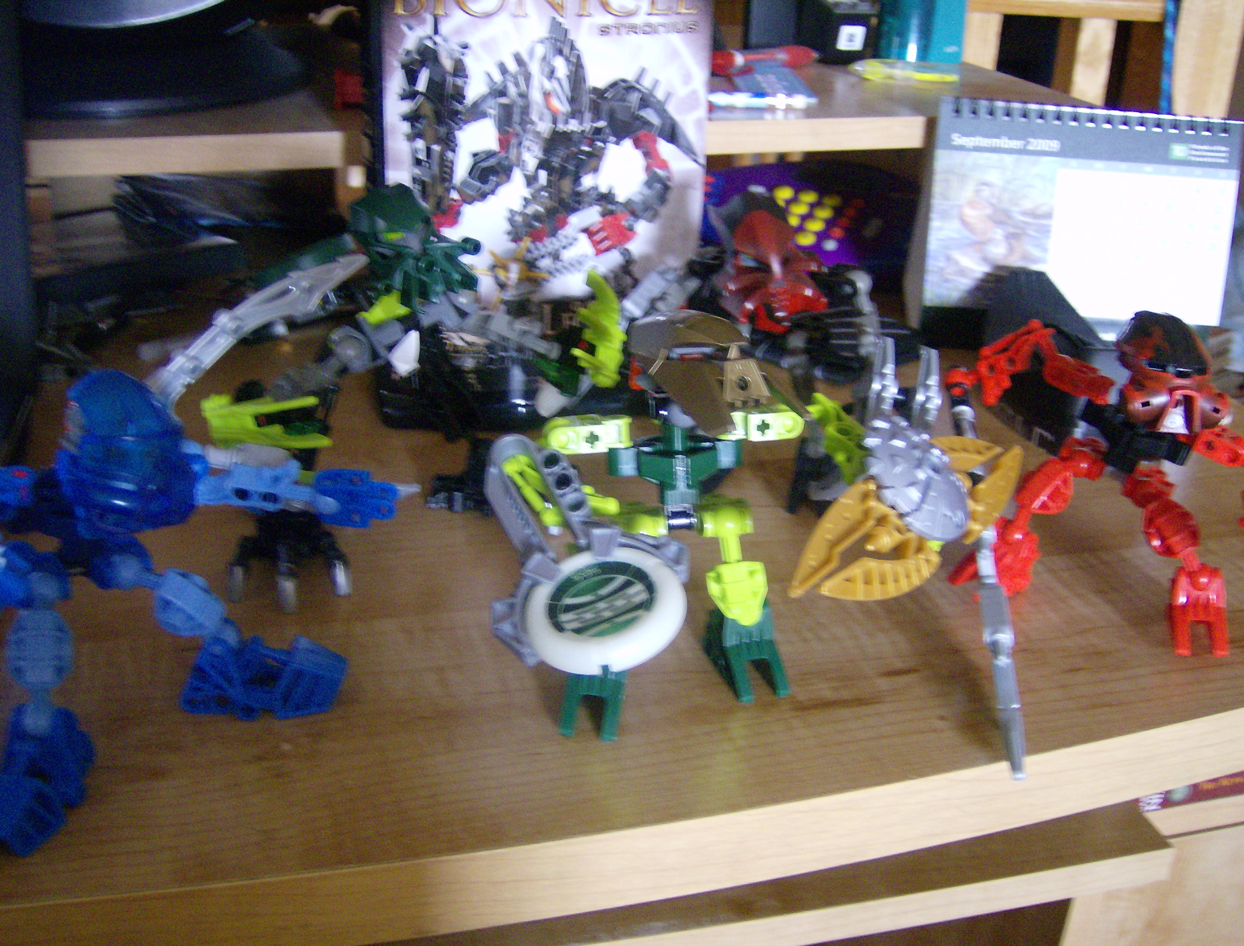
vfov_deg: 40.0
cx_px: 622
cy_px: 473
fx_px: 1300
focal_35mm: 36
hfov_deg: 51.1
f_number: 2.8
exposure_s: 1/11.9
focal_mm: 6
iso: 200
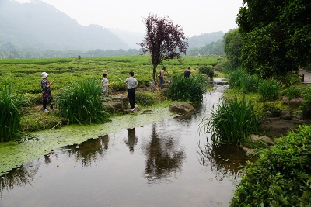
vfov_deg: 34.2
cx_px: 156
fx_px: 337
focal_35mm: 39
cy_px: 104
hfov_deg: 49.5
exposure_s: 1/125
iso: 100
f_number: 8
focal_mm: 26
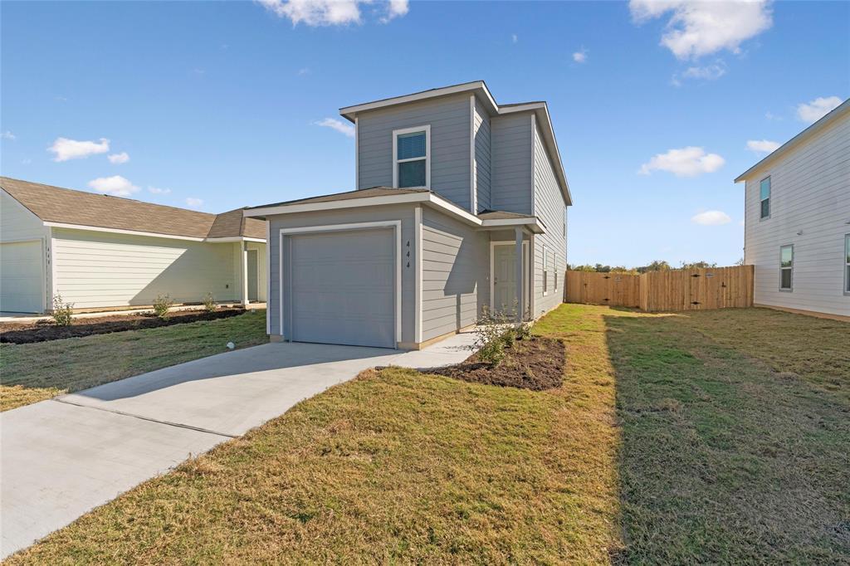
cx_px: 425
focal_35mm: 17
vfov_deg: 70.4
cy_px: 283
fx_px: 401
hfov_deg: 93.3
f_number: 8
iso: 500
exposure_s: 1/1600
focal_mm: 17
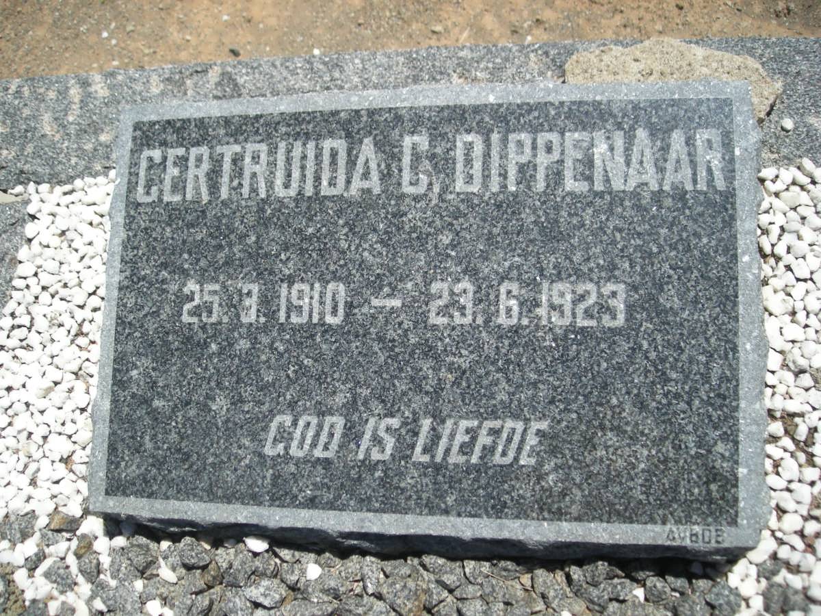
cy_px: 308
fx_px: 830
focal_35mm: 35
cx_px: 410
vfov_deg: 40.7
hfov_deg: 52.6
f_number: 5.7
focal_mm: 5.7
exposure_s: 1/220
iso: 50
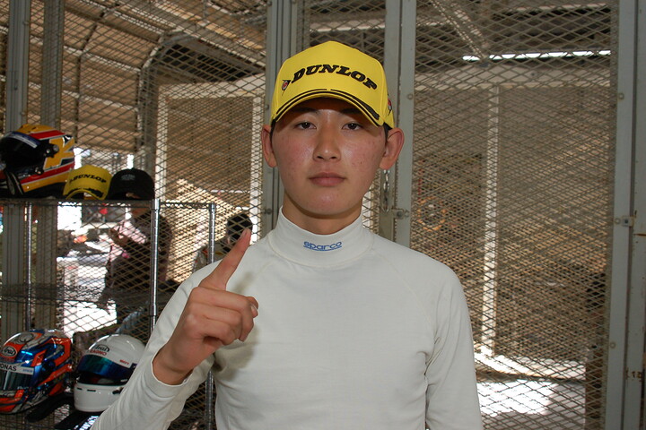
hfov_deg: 46.4
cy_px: 215
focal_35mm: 42
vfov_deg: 31.9
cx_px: 323
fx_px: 754
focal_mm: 28
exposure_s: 1/180
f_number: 6.7
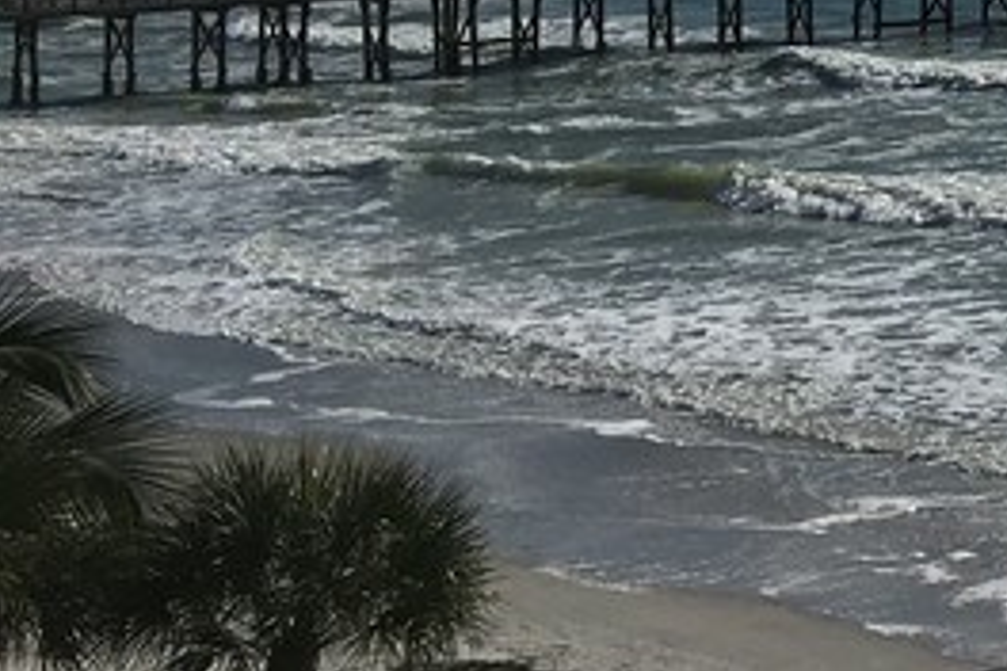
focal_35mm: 117
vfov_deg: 11.3
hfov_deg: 14.7
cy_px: -267
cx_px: 1949
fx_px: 3272
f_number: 2.2
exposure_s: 1/5917
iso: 25
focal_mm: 4.15
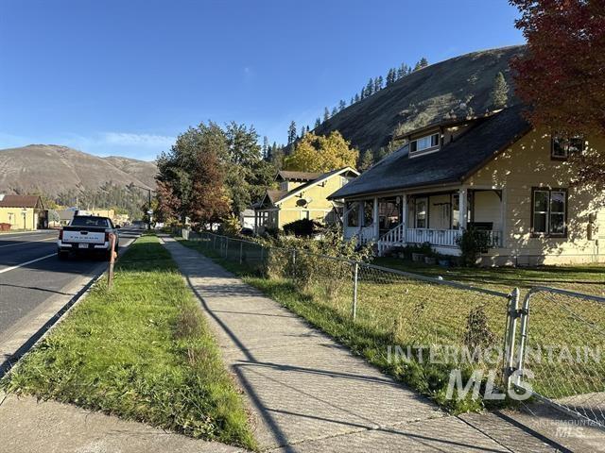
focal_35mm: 24
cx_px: 302
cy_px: 226
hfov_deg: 71.6
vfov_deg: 56.8
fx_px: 419
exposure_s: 1/2174
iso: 80
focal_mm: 6.76
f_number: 1.78
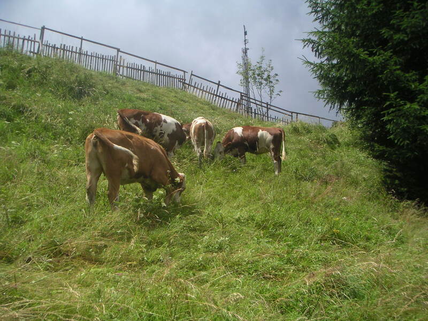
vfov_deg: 37.7
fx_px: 470
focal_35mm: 38
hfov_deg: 49.0
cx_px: 214
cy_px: 160
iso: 50
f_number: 2.8
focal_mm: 6
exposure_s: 1/750
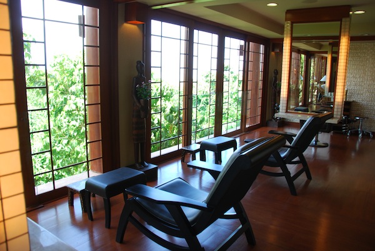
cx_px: 188
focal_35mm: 27
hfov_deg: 67.3
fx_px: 282
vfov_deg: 48.1
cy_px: 126
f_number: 4
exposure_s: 1/60
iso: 200
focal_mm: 18
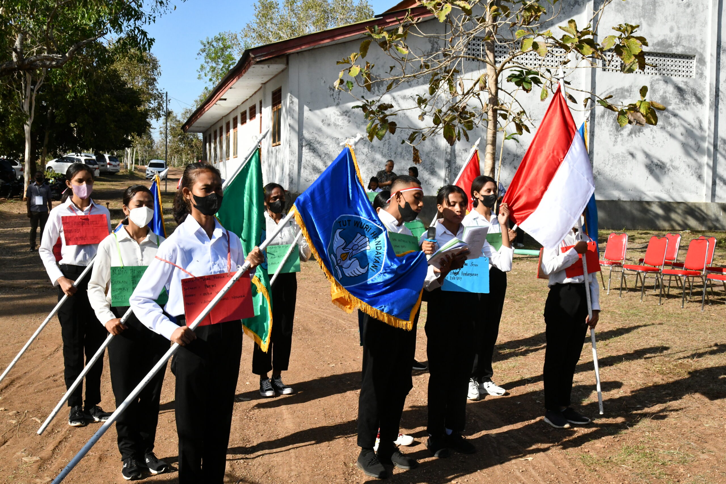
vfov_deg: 35.1
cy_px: 242
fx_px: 766
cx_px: 363
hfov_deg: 50.7
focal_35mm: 38
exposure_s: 1/1250
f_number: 18
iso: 4000
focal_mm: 38
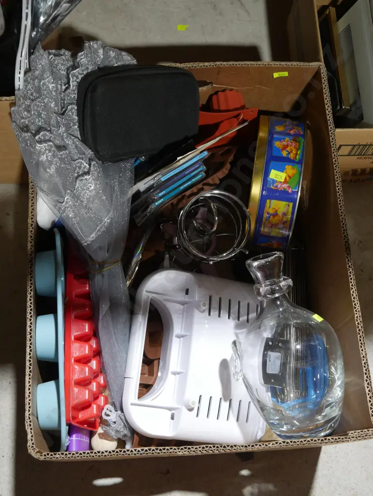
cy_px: 248
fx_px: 689
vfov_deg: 39.6
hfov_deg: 30.3
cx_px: 186
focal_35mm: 48
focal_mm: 24
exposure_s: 1/60
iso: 1000
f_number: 5.6
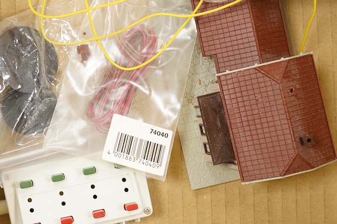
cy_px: 84
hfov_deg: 24.9
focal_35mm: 80
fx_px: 749
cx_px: 66
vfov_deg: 17.0
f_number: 9
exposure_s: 1/80
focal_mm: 30
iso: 2500
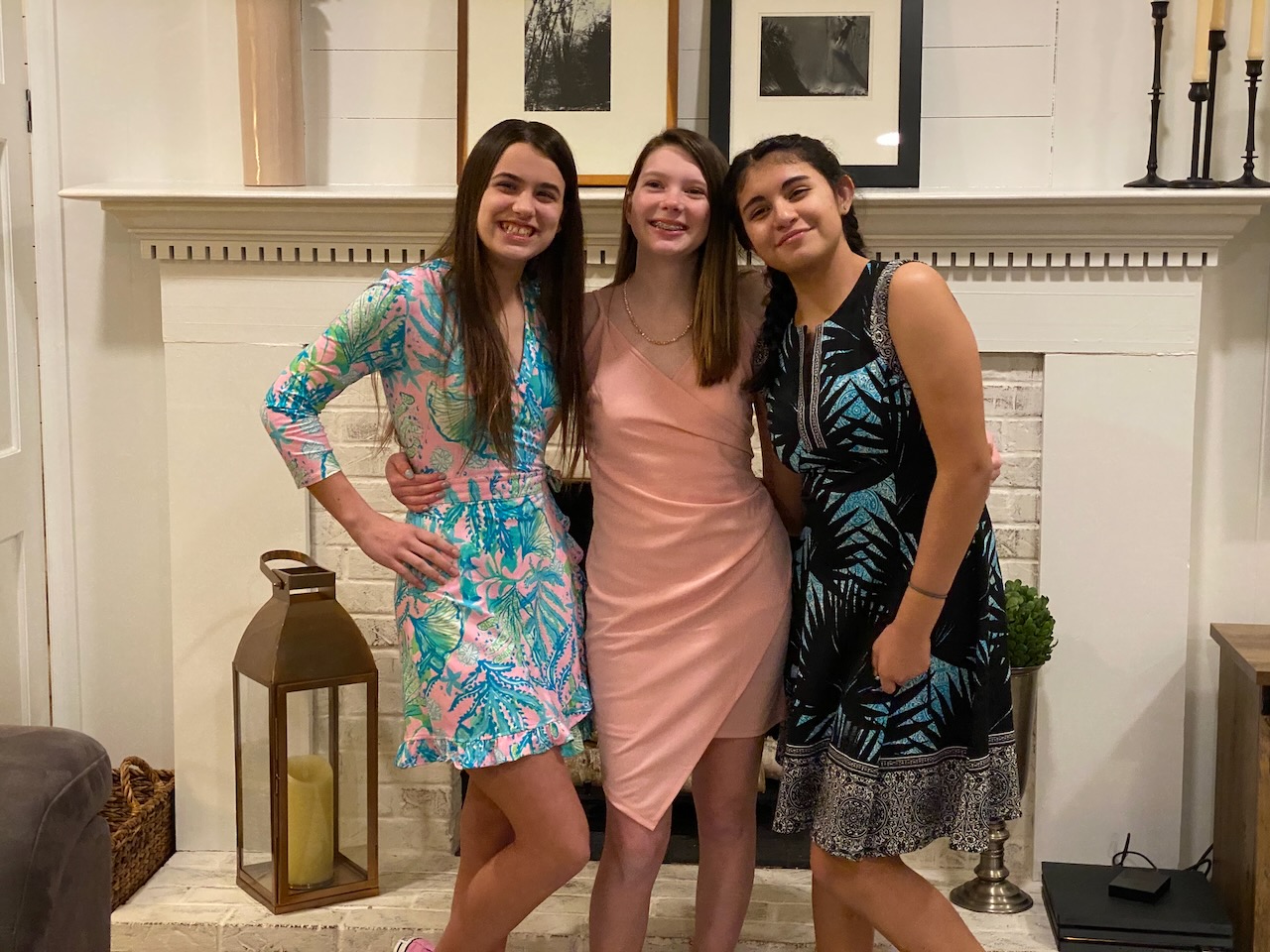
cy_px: 476
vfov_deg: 28.0
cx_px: 635
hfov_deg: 36.8
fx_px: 1908
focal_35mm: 52
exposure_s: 1/40
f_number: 2
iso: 640
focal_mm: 6
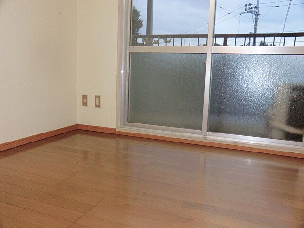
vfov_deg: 48.2
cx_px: 152
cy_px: 114
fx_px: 255
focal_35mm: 29
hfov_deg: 61.7
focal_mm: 5.2
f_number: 3.5
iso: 400
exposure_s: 1/60
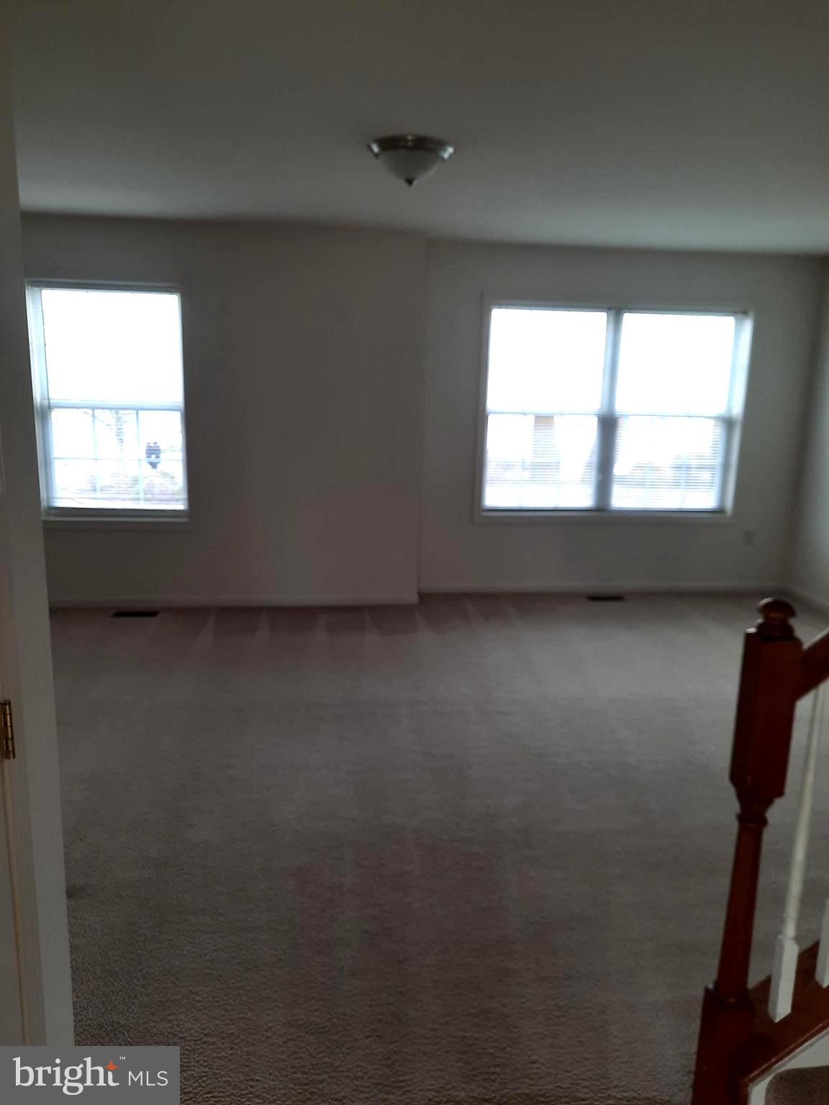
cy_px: 552
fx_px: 798
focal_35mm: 25
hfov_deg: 54.9
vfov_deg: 69.4
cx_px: 414
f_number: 2
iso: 40
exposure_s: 1/60
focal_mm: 4.6
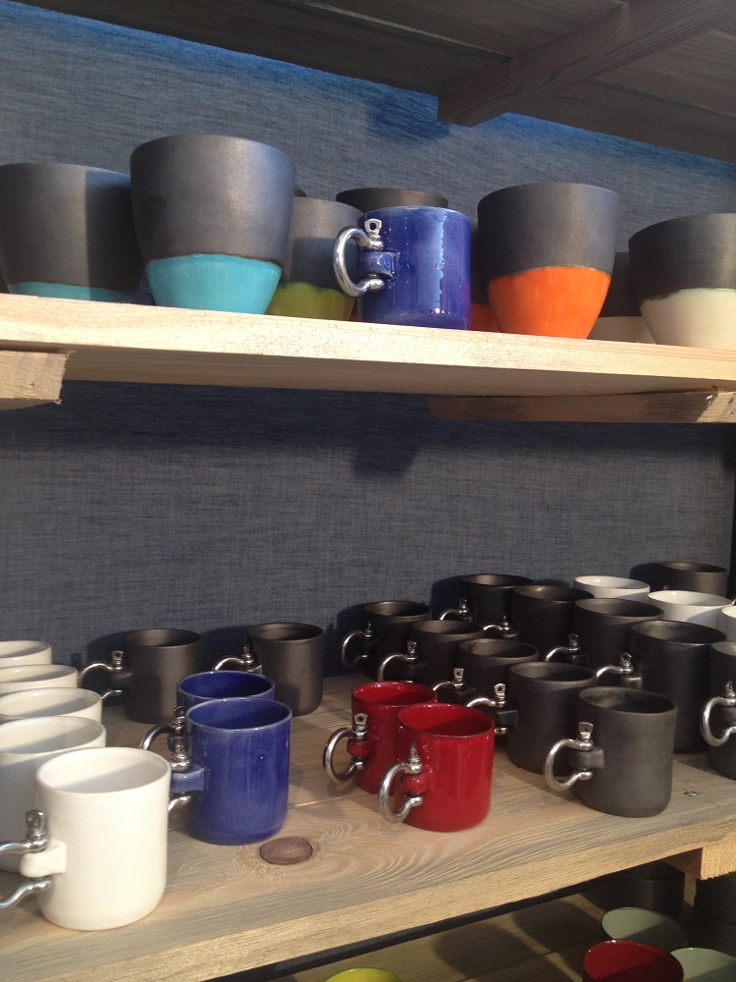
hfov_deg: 40.7
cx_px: 368
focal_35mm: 35
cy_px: 491
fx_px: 992
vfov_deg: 52.6
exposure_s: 1/20
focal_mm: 4.28
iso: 64
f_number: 2.4
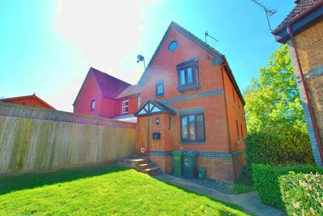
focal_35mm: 15
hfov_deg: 100.3
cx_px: 162
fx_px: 135
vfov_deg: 77.4
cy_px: 108
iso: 100
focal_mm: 10
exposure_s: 1/160
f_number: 6.3
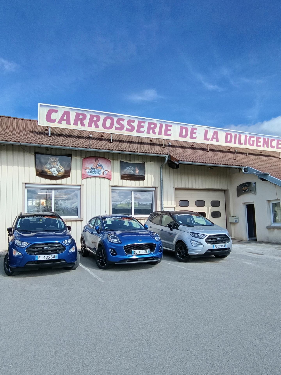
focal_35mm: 16
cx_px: 140
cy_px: 188
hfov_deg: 78.1
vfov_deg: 94.5
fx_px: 173
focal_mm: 1.65
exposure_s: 1/759
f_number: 2.2
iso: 52
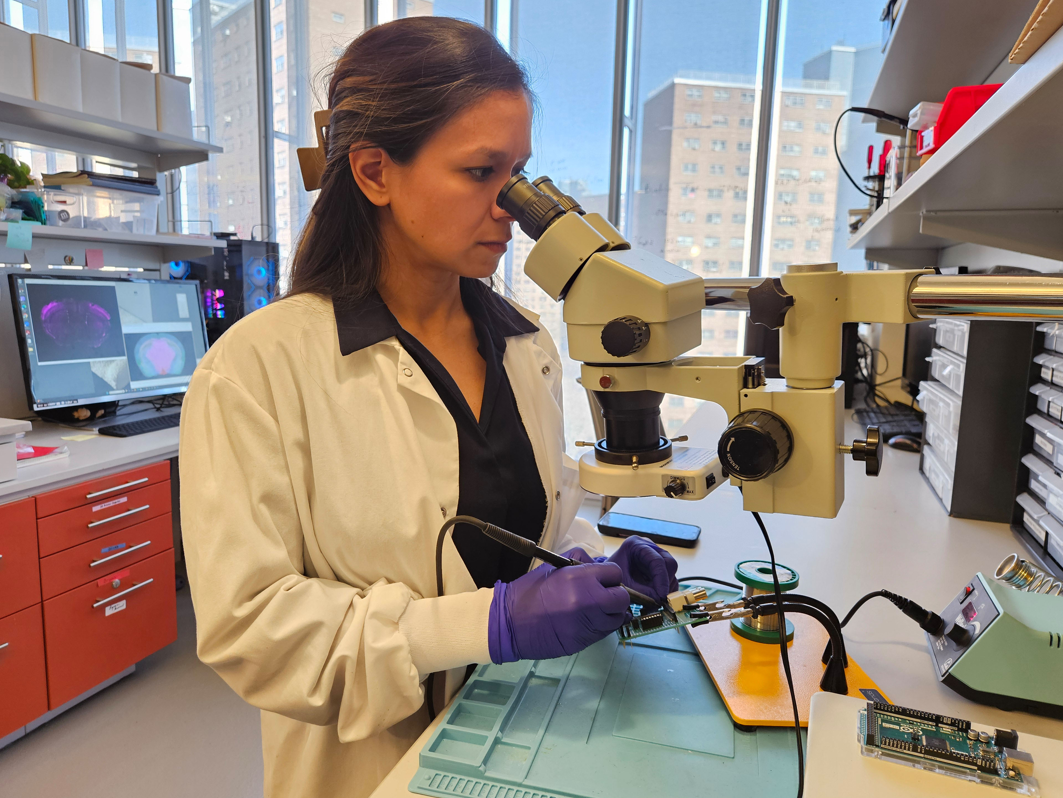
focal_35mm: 24
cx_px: 532
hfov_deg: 71.6
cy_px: 391
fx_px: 737
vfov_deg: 56.8
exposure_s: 1/120
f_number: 1.8
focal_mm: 5.4
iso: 200
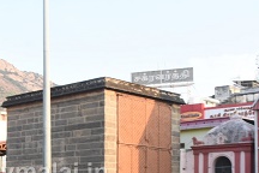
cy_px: 172
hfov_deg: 26.0
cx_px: 18
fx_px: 540
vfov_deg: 17.8
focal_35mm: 75
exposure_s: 1/125
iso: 800
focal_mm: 18
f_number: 11
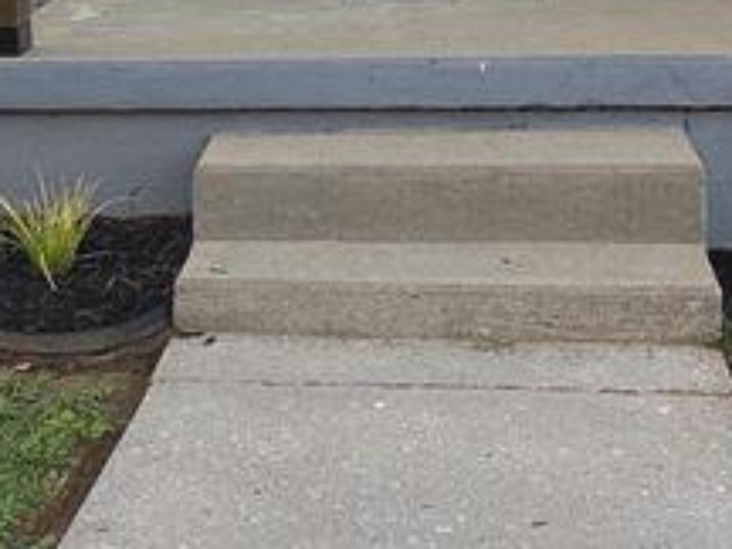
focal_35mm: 77
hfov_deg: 25.3
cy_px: 10
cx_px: 342
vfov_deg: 18.7
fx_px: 1628
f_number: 2.2
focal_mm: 2.2
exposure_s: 1/120
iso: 80
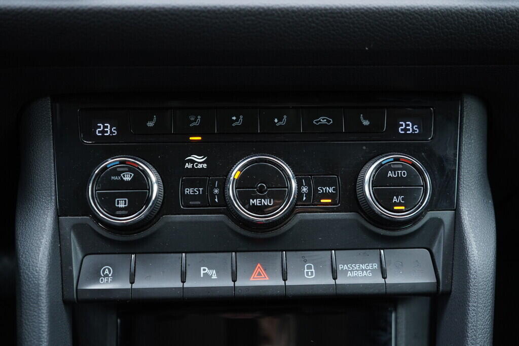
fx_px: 519
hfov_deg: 53.1
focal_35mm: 36
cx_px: 260
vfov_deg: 36.9
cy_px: 173
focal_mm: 24
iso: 500
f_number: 2.8
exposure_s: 1/40
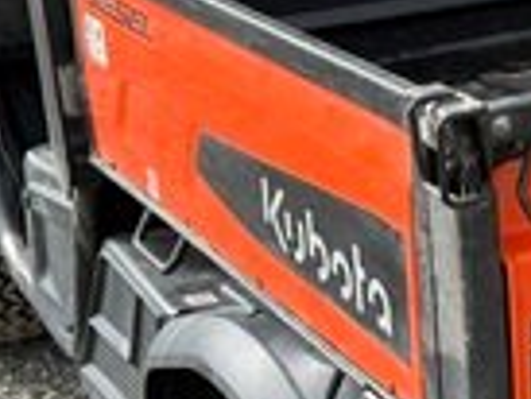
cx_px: 752
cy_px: 93
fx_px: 1612
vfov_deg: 14.1
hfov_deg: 17.2
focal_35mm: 105
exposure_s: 1/1091
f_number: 1.78
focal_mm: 6.76
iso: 80
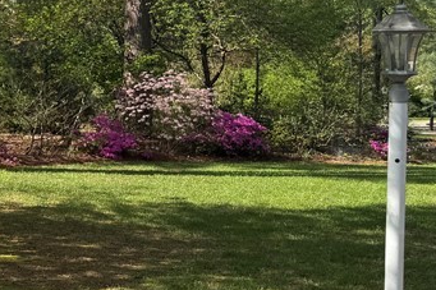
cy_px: 89
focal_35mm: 75
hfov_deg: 23.5
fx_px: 908
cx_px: -147
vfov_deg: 18.1
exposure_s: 1/1923
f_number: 1.78
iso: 80
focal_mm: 6.76
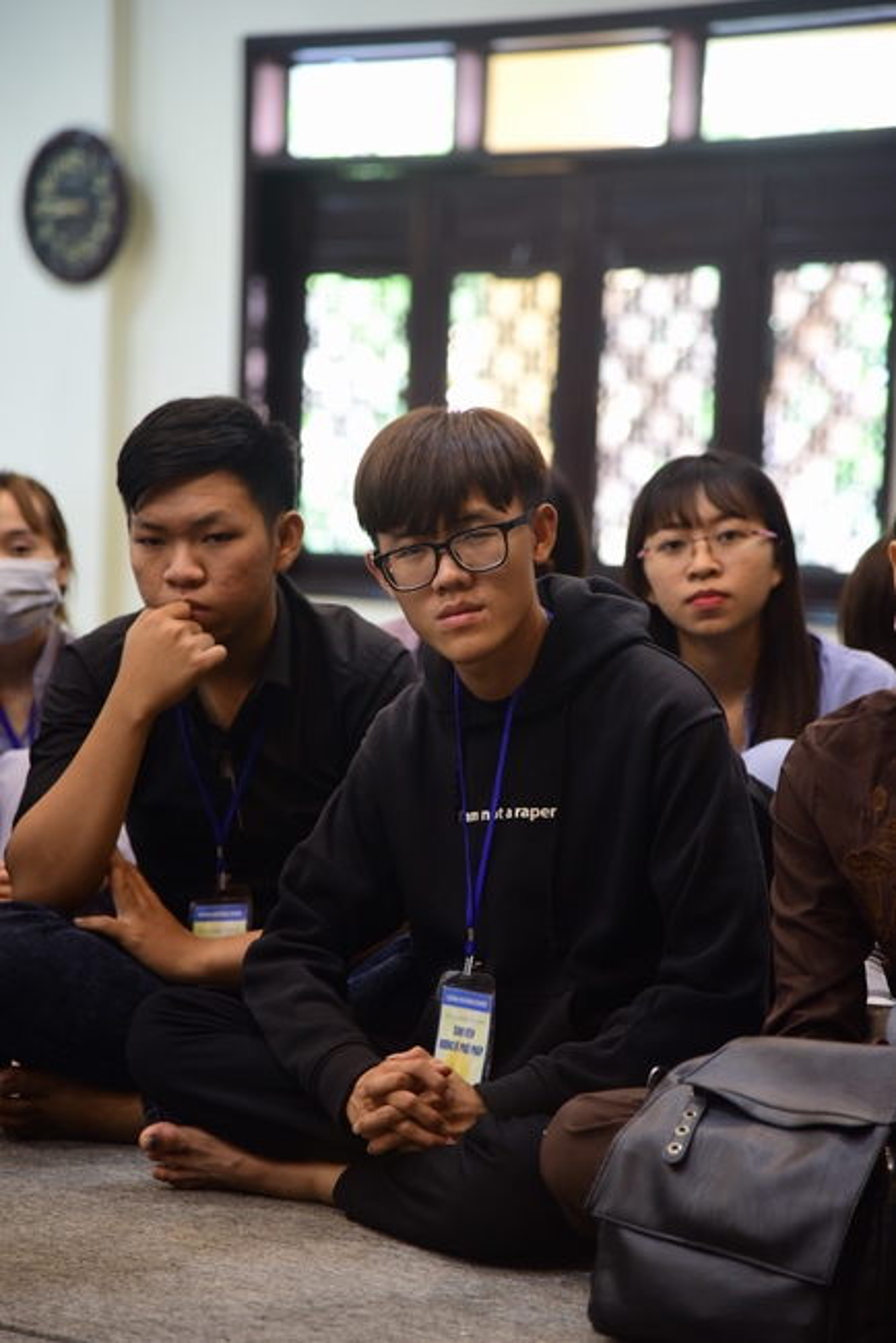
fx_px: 4475
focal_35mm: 120
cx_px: 448
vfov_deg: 17.1
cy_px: 672
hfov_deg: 11.4
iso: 1600
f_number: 4
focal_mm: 120
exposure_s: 1/40
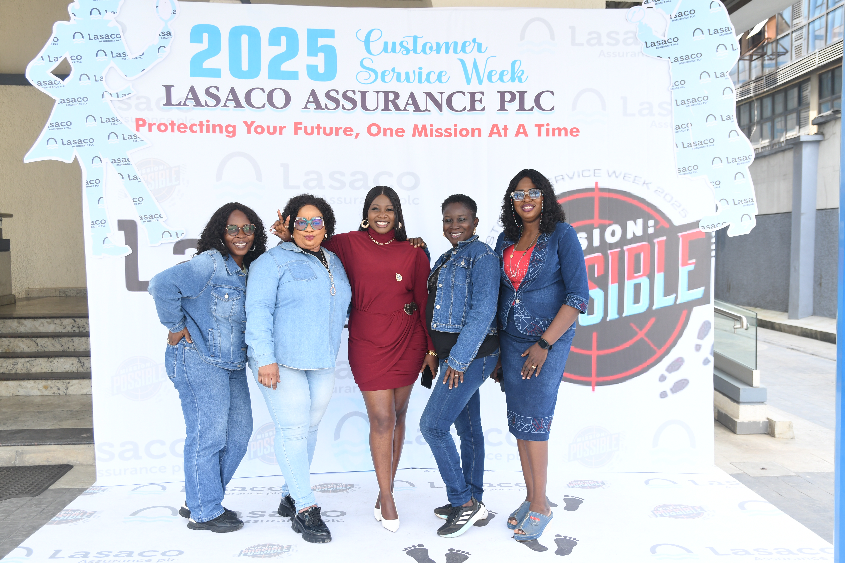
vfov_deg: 36.9
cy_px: 282
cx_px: 422
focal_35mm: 36
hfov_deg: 53.1
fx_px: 845
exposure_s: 1/160
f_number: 4
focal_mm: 24
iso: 200
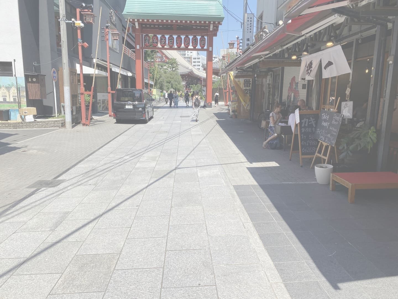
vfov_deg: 53.1
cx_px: 199
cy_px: 150
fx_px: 299
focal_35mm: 26
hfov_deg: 67.3
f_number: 1.8
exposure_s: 1/1898
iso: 32
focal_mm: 4.25
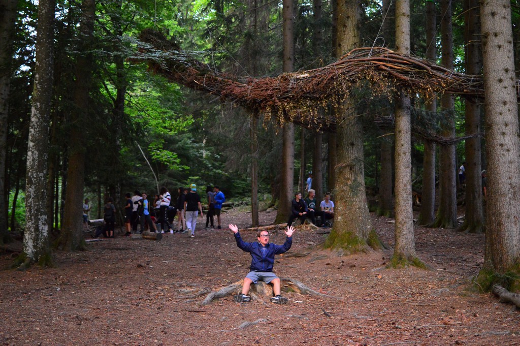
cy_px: 173
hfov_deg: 37.9
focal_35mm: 52
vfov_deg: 25.7
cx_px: 260
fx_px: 758
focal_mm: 35
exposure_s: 1/200
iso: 3200
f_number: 1.8
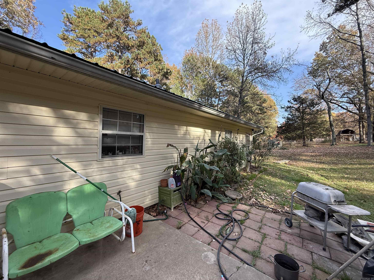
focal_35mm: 14
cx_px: 187
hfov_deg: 102.1
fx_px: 151
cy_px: 140
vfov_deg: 85.7
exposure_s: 1/372
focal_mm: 2.22
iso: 64
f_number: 2.2
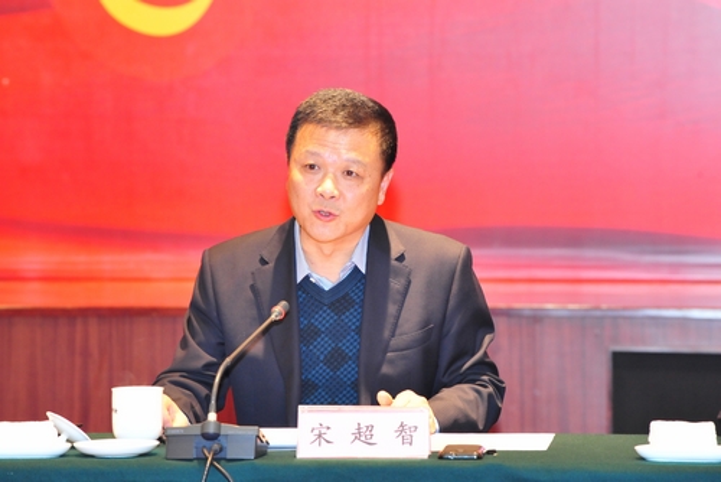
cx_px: 360
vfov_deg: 6.9
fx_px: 4008
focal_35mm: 200
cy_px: 241
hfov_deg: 10.3
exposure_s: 1/60
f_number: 8
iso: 3600
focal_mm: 200
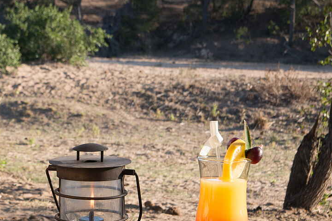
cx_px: 8
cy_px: 140
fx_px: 1374
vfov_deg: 9.2
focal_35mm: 149
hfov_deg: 13.6
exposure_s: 1/100
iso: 250
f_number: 11
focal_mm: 56
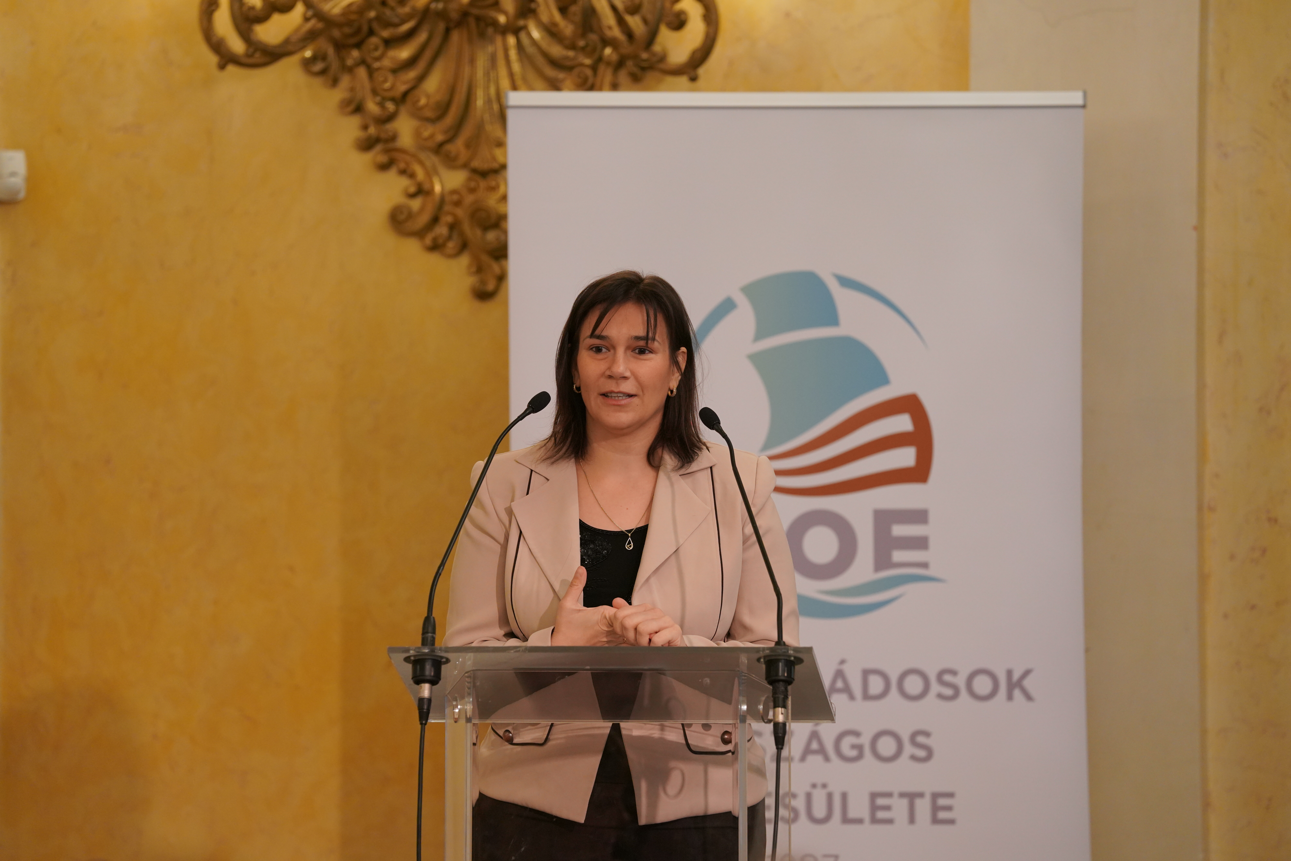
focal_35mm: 200
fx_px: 7173
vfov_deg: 6.9
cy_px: 430
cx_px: 646
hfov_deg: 10.3
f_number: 4
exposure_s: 1/200
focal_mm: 200
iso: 2000
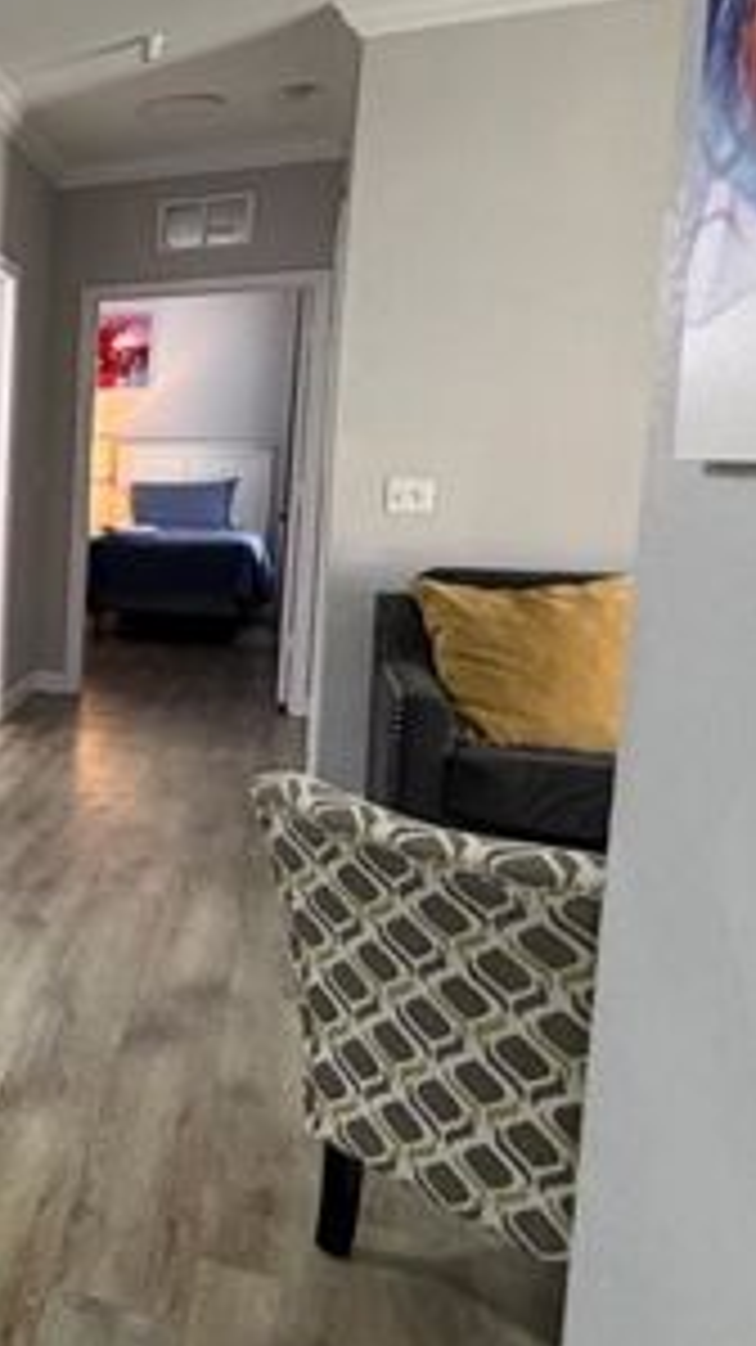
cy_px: 567
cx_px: -583
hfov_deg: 21.8
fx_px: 1284
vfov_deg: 55.1
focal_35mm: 36
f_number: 2.2
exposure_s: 1/60
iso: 400
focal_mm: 2.22
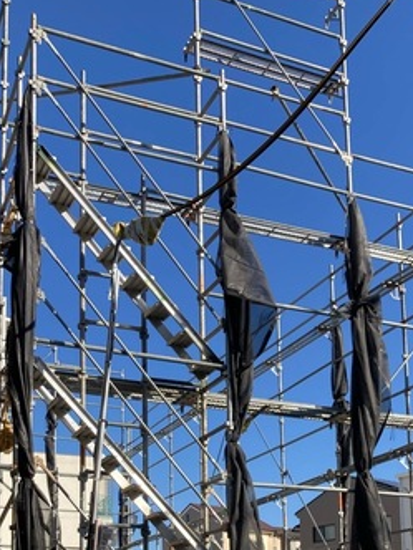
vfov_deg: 33.4
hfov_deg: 27.0
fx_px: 859
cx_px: 227
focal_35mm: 54
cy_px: 509
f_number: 1.8
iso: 20
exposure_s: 1/1567
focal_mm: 3.99
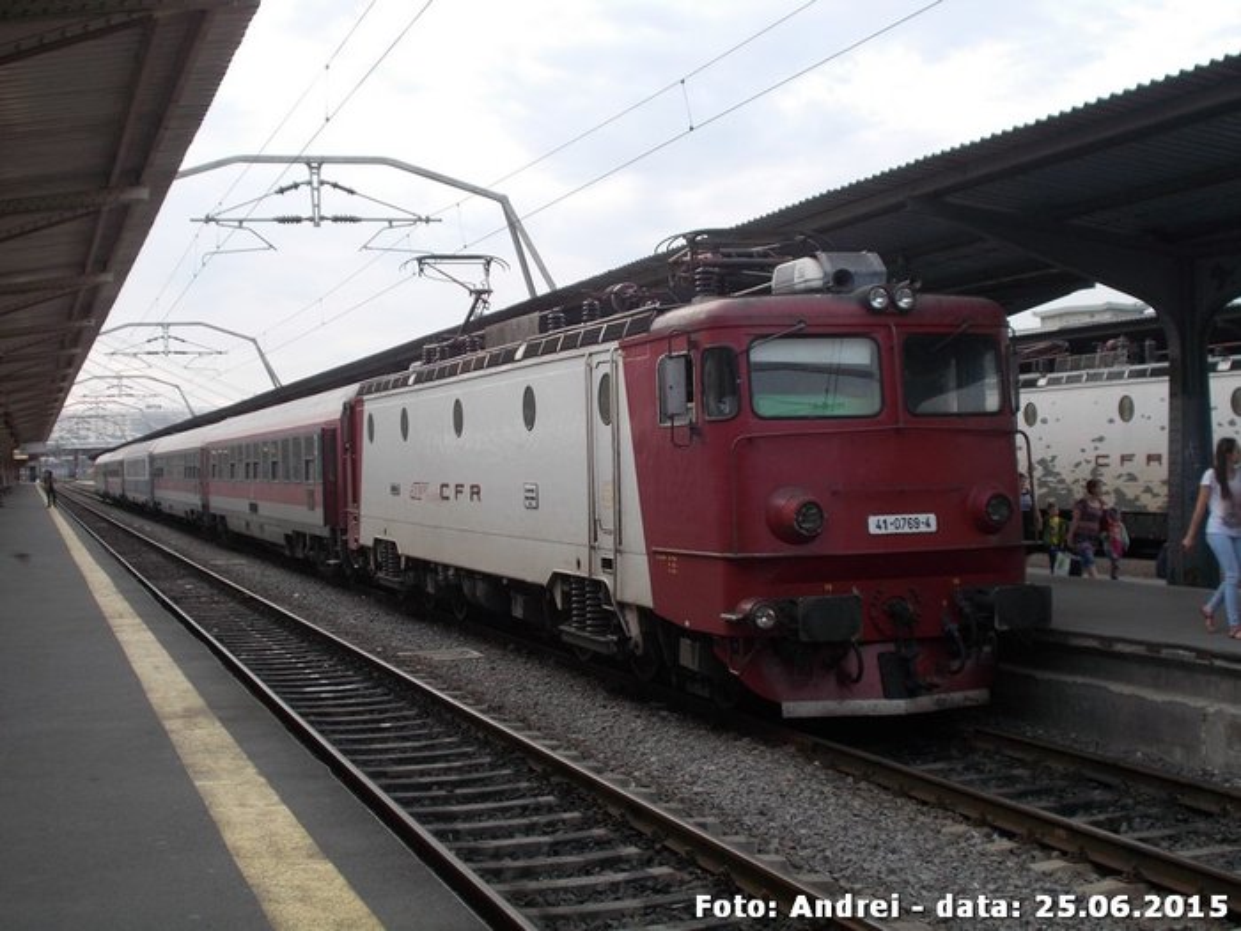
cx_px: 620
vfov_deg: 29.1
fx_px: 1793
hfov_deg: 38.2
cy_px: 466
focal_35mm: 50
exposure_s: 1/60
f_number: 4.5
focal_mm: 9
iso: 80
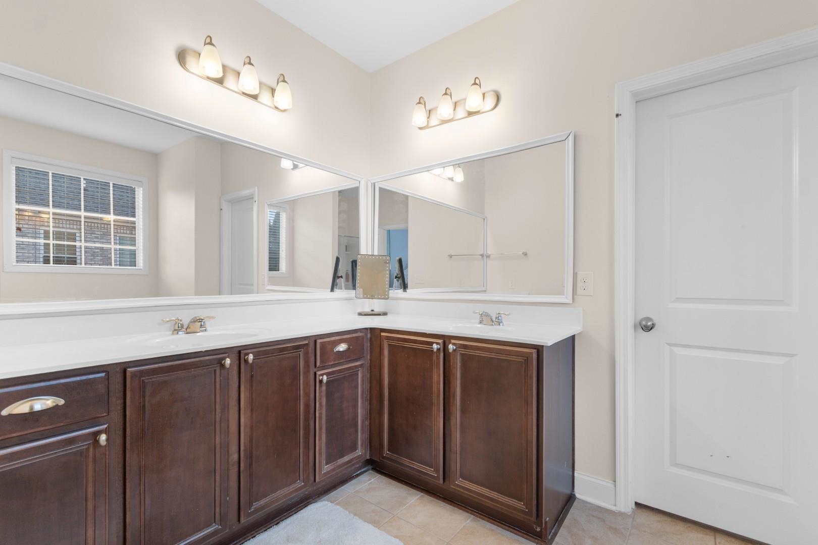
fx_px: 341
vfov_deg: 77.3
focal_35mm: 15
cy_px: 272
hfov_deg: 100.4
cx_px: 409
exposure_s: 1/20
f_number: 4.5
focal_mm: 10
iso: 100
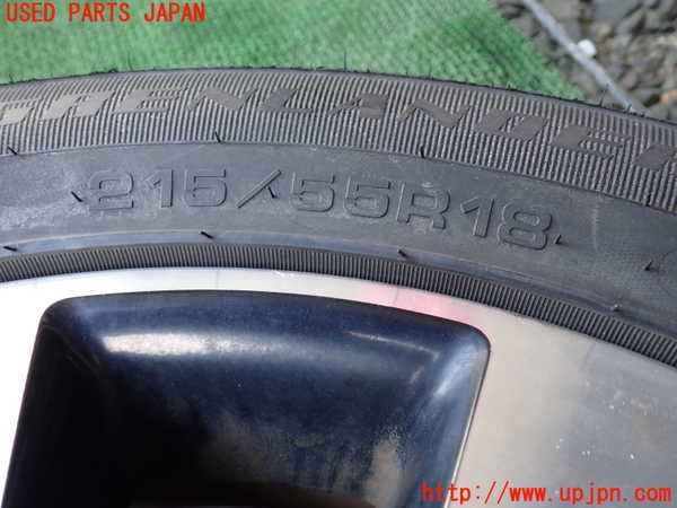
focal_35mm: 30
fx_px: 587
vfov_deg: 46.8
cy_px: 254
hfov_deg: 60.0
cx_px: 338
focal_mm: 5.4
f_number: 2.3
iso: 200
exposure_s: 1/60
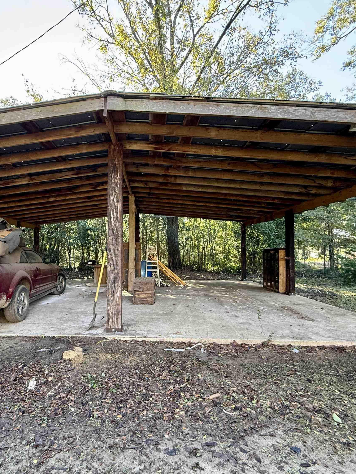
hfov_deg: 67.6
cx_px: 133
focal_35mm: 19
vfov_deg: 84.7
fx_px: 261
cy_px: 239
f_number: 2.2
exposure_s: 1/99
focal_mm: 2.22
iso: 160
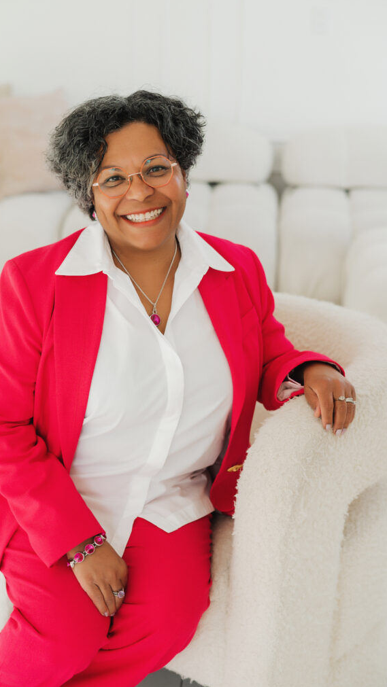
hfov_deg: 22.6
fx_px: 966
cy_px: 340
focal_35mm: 53
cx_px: 173
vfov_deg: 39.2
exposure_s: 1/400
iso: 320
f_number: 3.2
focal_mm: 50
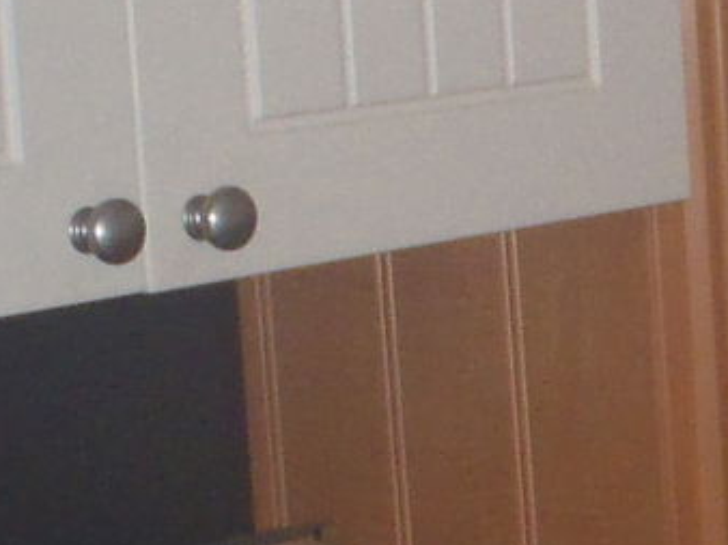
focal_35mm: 199
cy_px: 162
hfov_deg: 9.1
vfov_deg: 7.4
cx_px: 1680
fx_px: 4182
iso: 320
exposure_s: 1/40
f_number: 4.3
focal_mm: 7.57
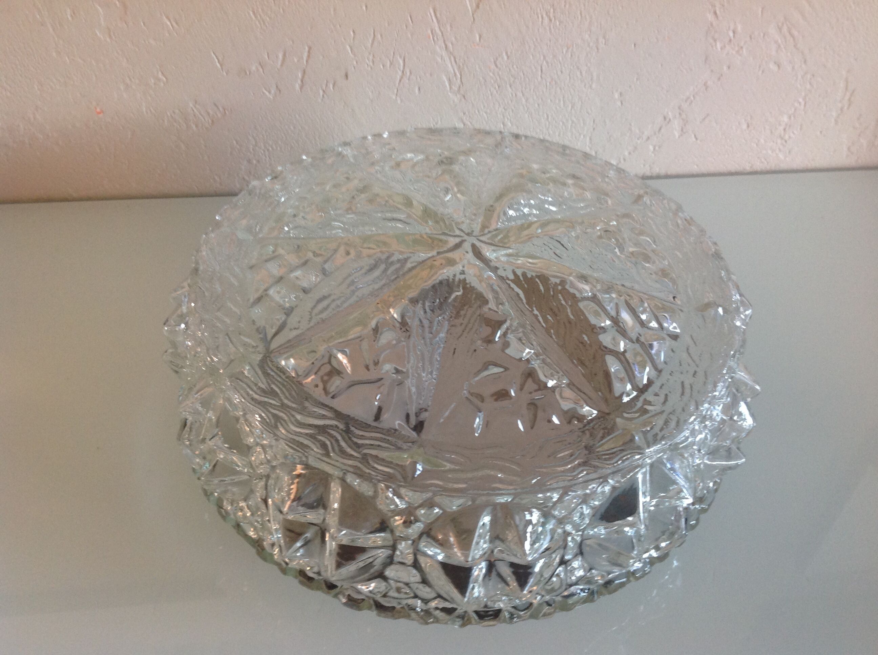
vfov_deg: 40.6
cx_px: 439
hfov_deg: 52.7
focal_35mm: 35
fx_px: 886
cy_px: 328
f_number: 2.4
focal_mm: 4.28
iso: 100
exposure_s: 1/17
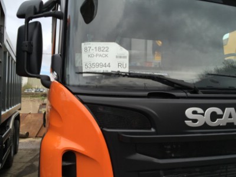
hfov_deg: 61.7
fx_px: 198
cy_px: 88
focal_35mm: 29
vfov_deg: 48.2
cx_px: 118
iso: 32
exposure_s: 1/1130
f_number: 2.2
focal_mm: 4.15
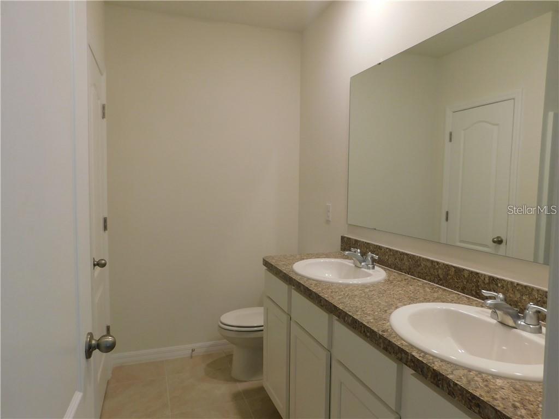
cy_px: 210
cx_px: 280
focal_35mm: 23
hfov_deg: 73.9
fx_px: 371
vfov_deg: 58.9
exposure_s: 1/30
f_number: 3
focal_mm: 4
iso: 125
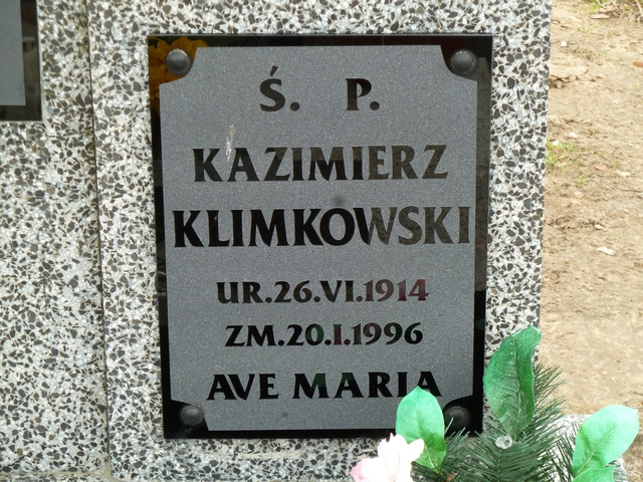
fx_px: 2378
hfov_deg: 15.4
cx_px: 322
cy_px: 241
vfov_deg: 11.6
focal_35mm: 128
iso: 125
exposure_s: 1/50
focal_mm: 21
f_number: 4.4
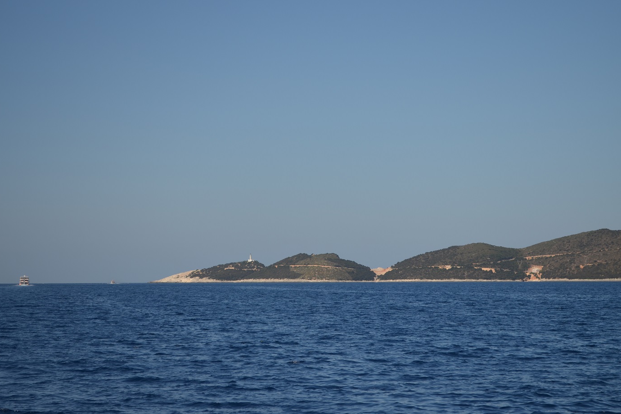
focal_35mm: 84
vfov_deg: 16.4
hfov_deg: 24.3
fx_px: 1440
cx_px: 309
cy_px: 208
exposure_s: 1/350
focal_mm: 55
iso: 100
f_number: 5.6
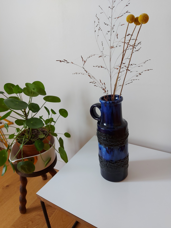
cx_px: 86
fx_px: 158
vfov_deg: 71.6
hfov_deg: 56.8
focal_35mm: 24
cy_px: 114
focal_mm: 5.23
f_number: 1.8
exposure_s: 1/50
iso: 80
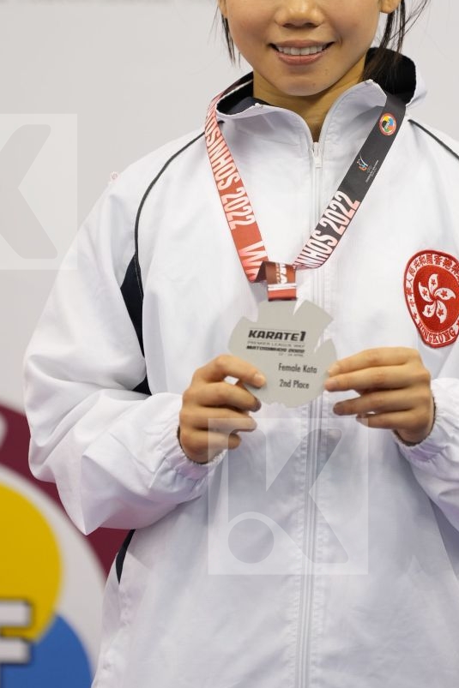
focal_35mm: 299
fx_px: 5720
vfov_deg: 6.9
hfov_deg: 4.6
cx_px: 288
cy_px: 192
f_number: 2.8
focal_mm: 200
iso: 800
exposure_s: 1/250
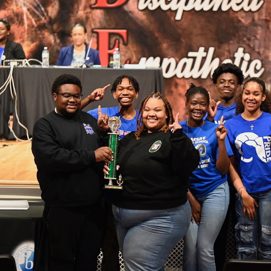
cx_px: 176
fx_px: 1249
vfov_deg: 12.4
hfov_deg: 12.4
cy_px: 136
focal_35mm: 141
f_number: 2.8
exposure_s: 1/125
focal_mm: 110
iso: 1250
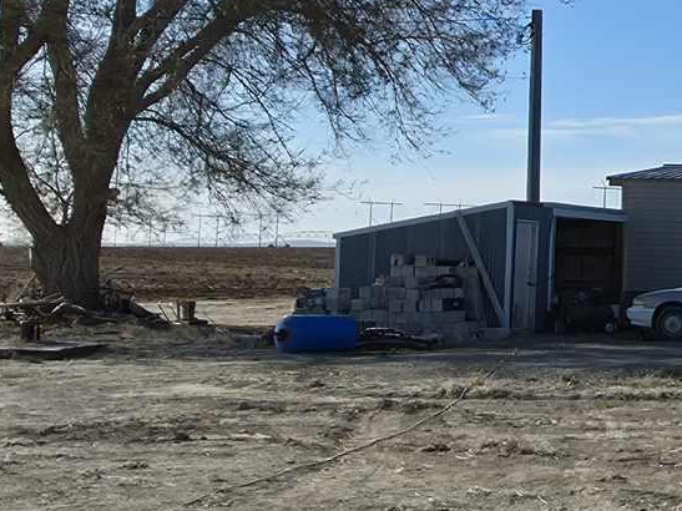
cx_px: 1193
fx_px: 1438
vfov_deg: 20.1
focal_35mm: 73
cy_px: 188
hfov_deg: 20.1
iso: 16
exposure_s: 1/1105
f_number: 1.9
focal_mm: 2.2
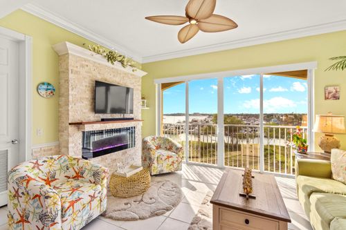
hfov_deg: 95.0
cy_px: 115
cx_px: 173
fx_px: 159
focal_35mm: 16
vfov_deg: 72.0
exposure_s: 1/40
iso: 320
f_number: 6.3
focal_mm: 11
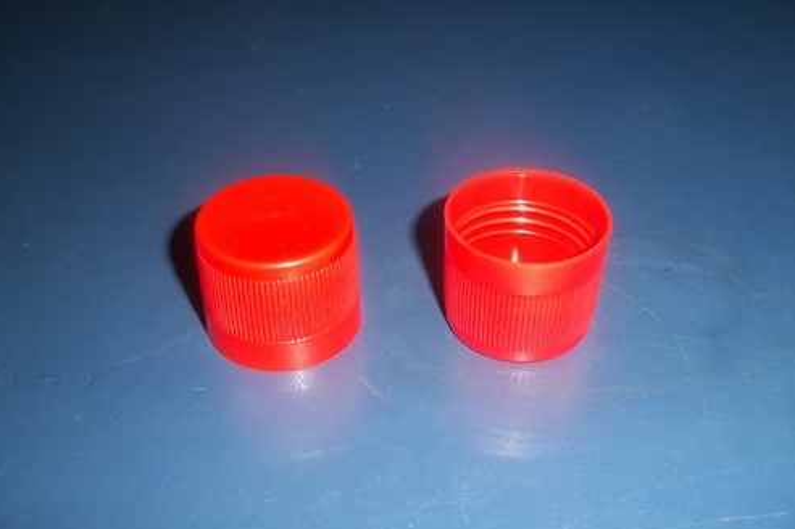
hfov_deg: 50.7
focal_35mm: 38
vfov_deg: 35.0
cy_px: 275
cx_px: 397
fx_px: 839
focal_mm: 6.5
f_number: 3.1
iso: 64
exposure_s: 1/30
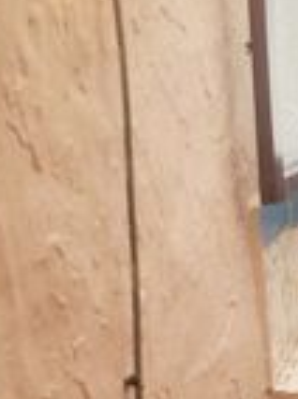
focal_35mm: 105
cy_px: 365
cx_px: 477
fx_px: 1209
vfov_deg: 18.4
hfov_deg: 13.1
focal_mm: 3.99
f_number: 1.8
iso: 20
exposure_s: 1/340
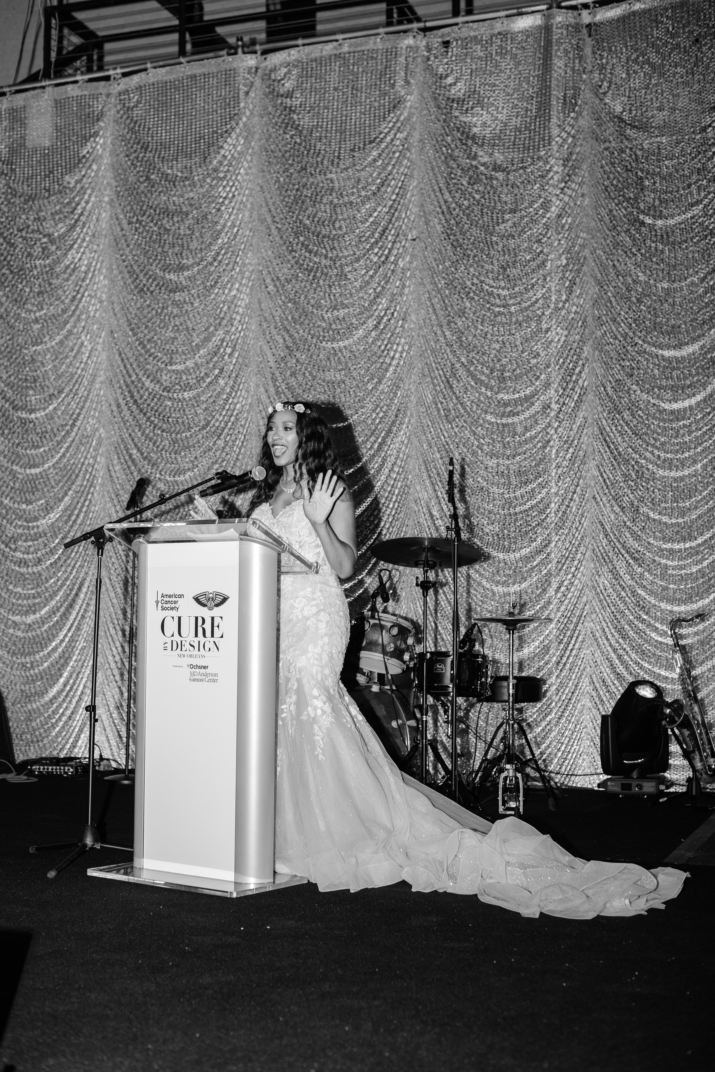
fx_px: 1489
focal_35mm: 50
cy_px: 536
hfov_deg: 27.0
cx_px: 358
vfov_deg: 39.6
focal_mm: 50
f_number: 3.2
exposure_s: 1/200
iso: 400
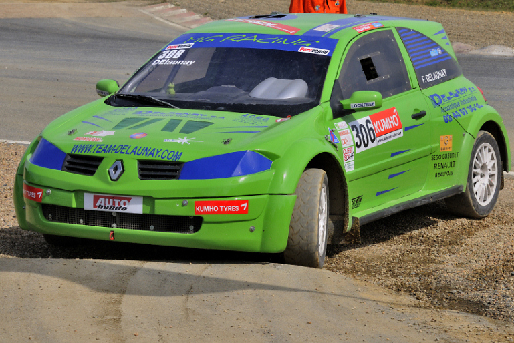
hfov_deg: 16.6
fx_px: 1757
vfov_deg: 11.2
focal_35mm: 123
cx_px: 257
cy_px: 172
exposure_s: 1/400
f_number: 10
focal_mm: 82
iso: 200
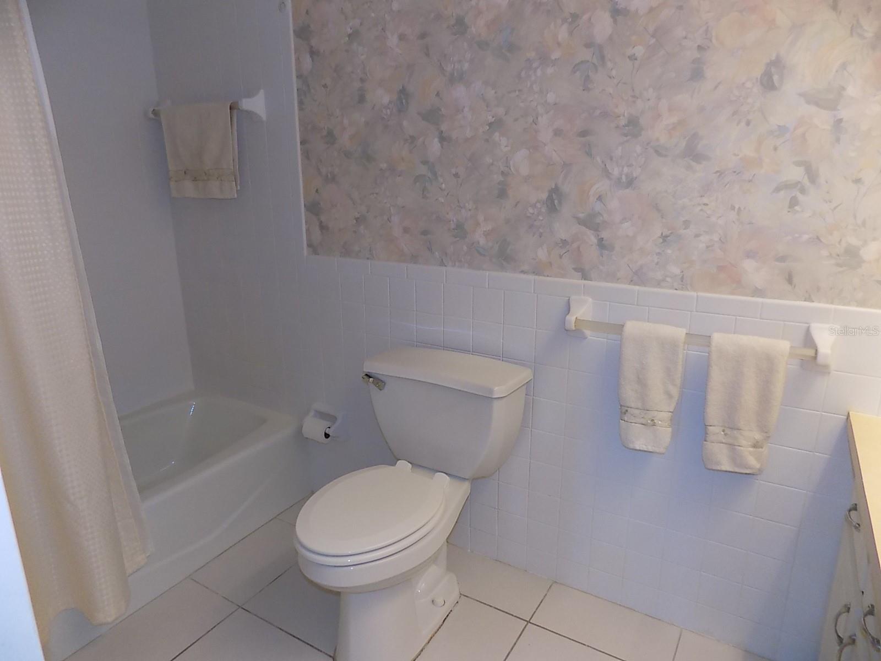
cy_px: 330
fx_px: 585
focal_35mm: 23
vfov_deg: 58.9
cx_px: 440
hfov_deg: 73.9
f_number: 3.1
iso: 280
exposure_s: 1/30
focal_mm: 4
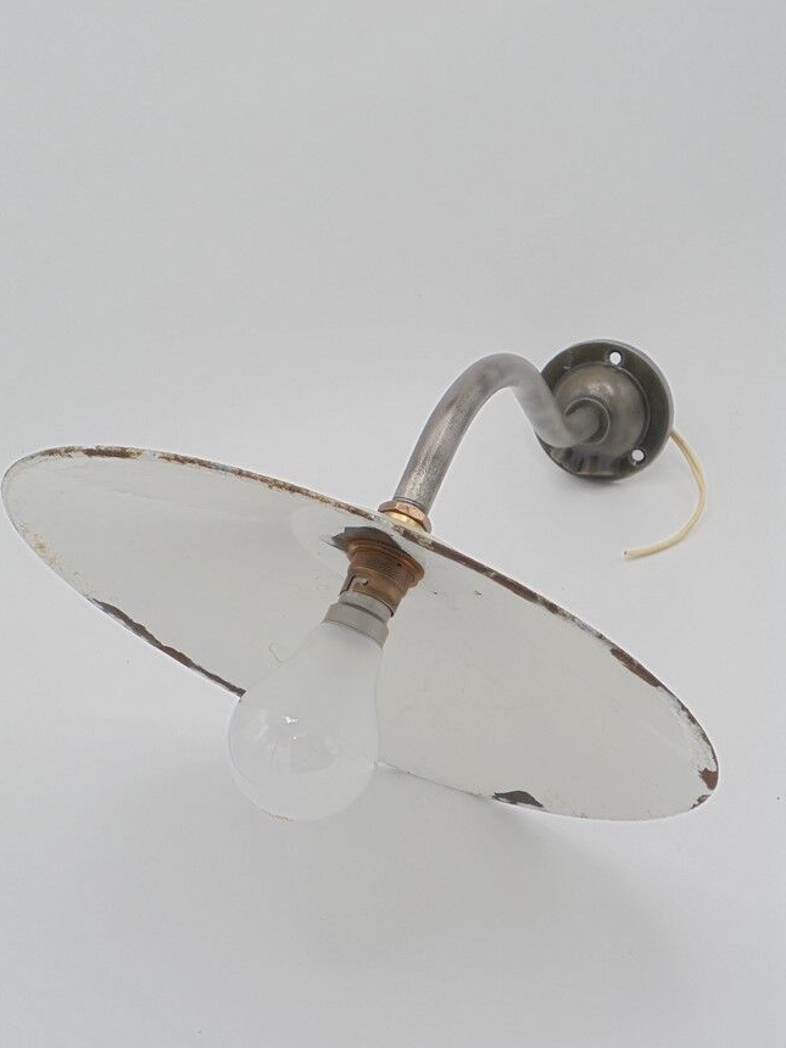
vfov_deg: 42.1
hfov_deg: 32.2
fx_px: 1362
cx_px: 378
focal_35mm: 45
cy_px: 524
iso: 100
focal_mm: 7.8
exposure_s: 1/160
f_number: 4.5
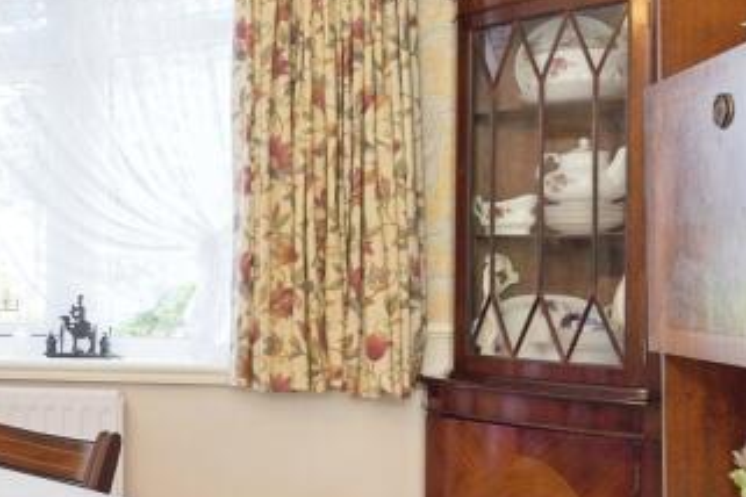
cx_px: -121
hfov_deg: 32.8
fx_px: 1057
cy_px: 294
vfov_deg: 26.4
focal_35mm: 51
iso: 200
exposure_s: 1/8
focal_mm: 16
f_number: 9
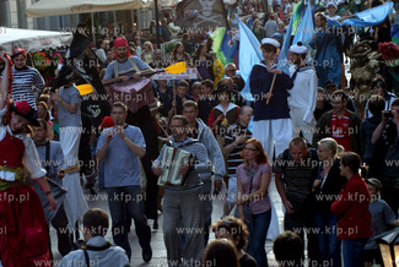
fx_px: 1843
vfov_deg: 8.3
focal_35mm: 166
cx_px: 157
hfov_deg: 12.3
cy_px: 114
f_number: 5.6
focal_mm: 90
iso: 200
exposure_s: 1/100
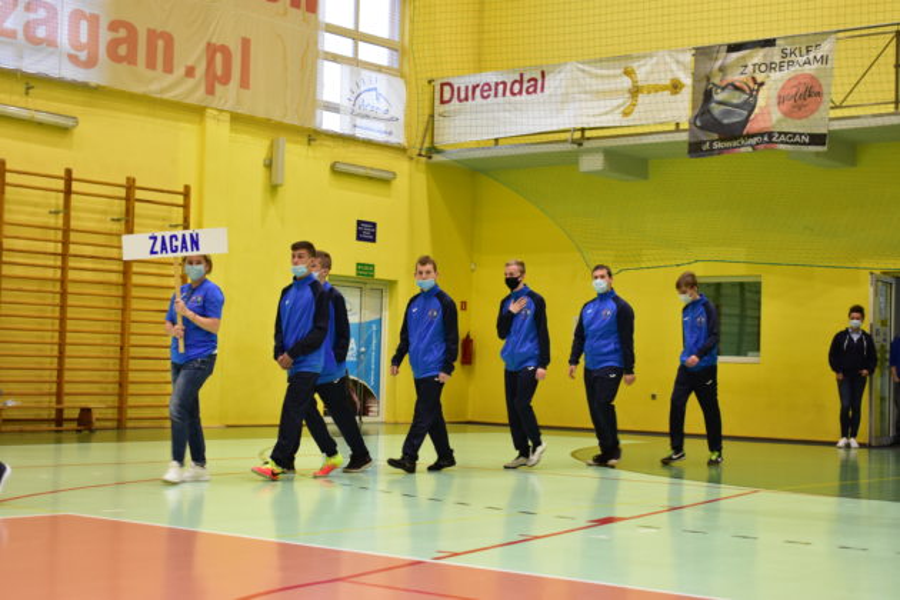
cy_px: 300
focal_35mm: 60
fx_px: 1500
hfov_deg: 33.4
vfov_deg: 22.6
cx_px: 450
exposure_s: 1/80
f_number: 4.8
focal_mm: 40
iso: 2000
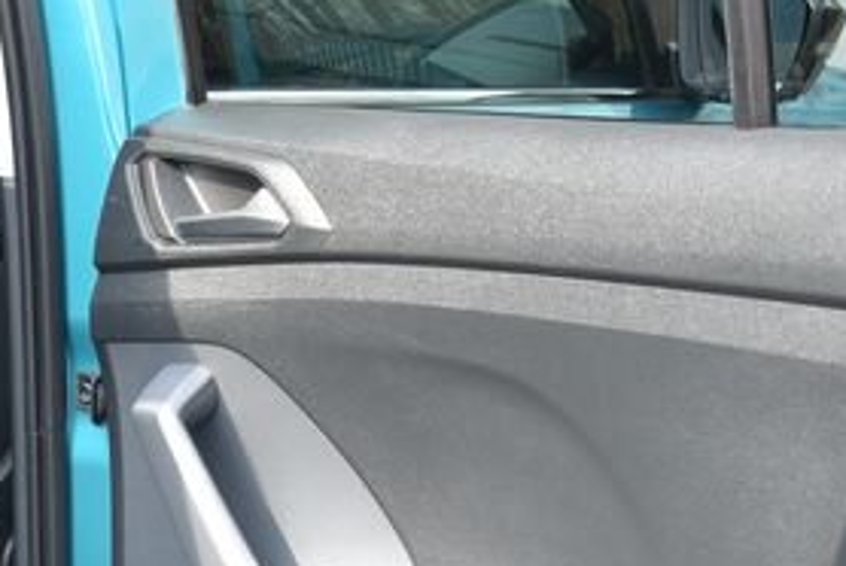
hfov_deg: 17.4
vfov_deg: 12.0
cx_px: -70
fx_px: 2682
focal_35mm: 114
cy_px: 402
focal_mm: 31
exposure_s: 1/125
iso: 500
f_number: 5.6
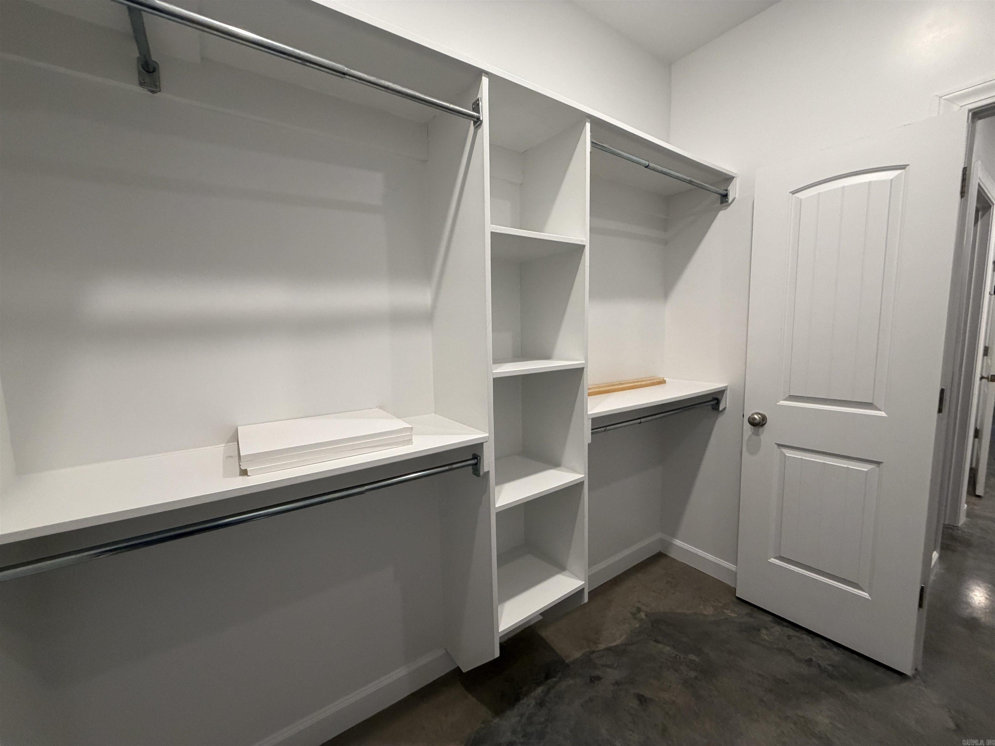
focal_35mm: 14
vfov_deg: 85.7
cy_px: 373
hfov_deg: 102.1
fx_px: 402
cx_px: 498
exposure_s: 1/120
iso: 250
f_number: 2.2
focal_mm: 2.22
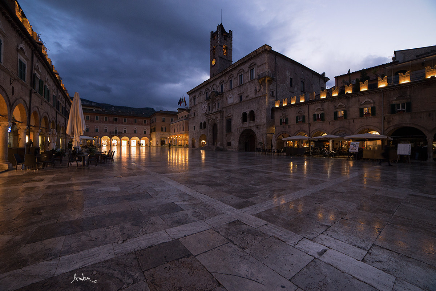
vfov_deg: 81.3
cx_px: 218
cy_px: 146
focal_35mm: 14
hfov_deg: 104.2
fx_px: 170
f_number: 10
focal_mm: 14
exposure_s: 1/10
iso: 1600
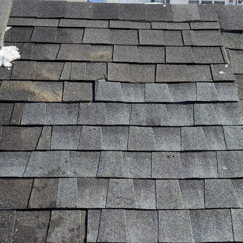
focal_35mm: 57
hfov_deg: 30.0
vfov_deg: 29.2
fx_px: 453
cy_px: 203
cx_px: 135
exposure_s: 1/2232
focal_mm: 6.76
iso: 100
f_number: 1.78
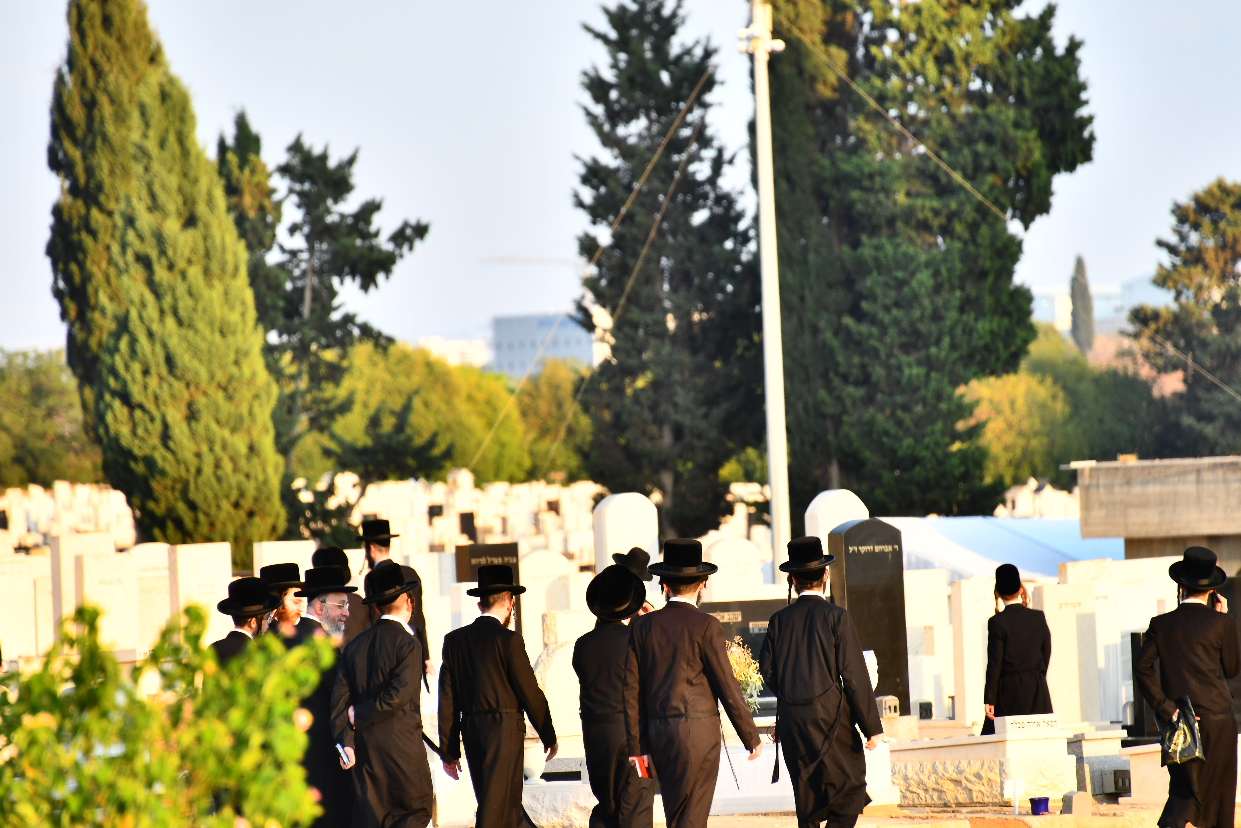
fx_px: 12617
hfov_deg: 5.6
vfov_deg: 3.8
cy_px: 477
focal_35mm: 366
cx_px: 657
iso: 320
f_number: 6.3
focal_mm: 300
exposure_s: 1/200
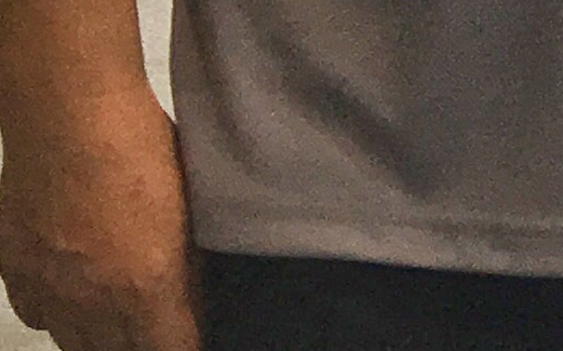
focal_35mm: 238
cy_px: -652
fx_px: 3650
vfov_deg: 5.2
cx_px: 1958
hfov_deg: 7.3
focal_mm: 4.15
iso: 25
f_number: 2.2
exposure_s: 1/50
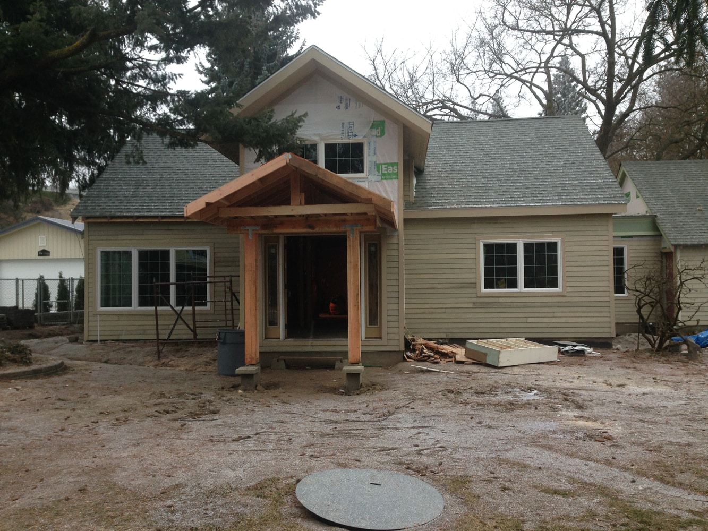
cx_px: 354
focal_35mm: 33
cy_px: 266
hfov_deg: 55.3
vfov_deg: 43.0
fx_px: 675
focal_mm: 4.12
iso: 64
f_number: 2.4
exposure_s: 1/120
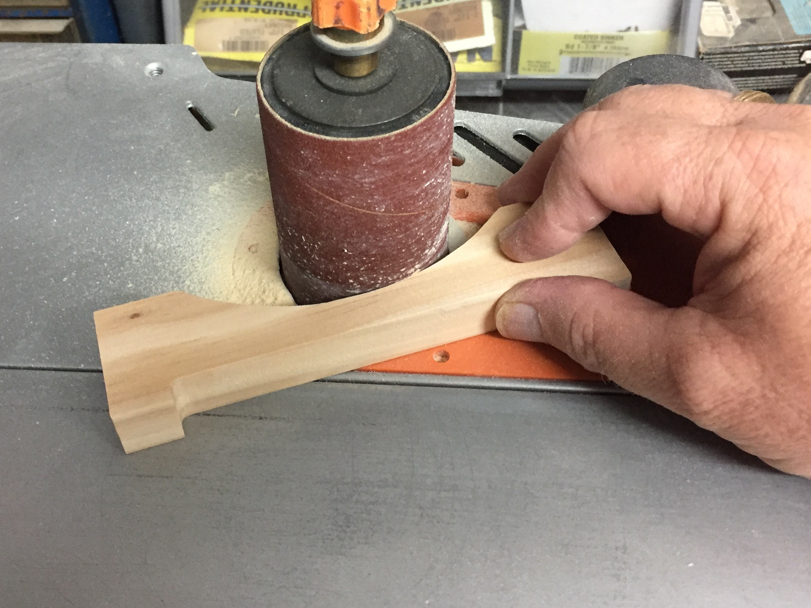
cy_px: 242
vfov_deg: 35.0
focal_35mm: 41
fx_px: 961
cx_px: 329
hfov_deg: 45.6
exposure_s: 1/24
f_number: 2.2
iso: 250
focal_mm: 4.15
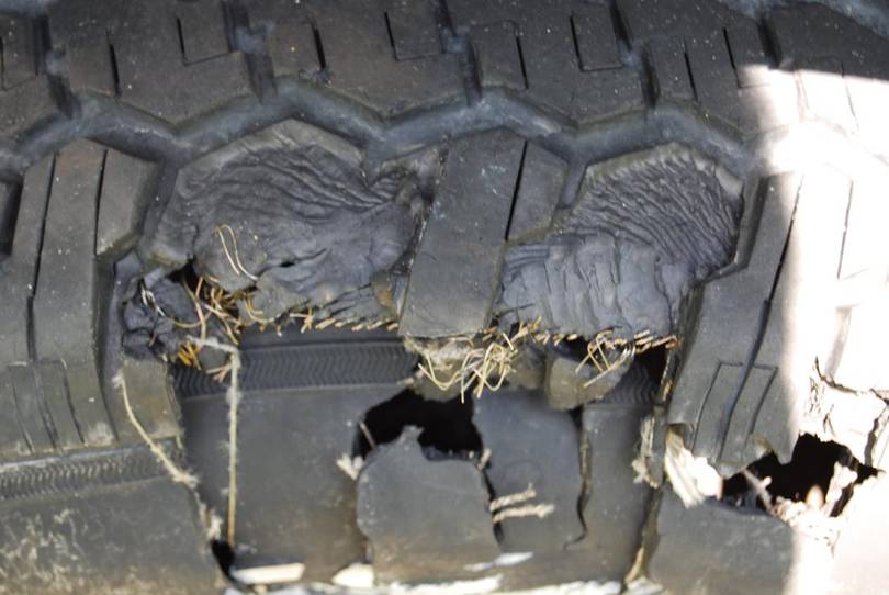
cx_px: 444
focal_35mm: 82
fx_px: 2039
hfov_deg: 24.6
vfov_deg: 16.6
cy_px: 298
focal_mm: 55
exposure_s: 1/30
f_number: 5.6
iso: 200
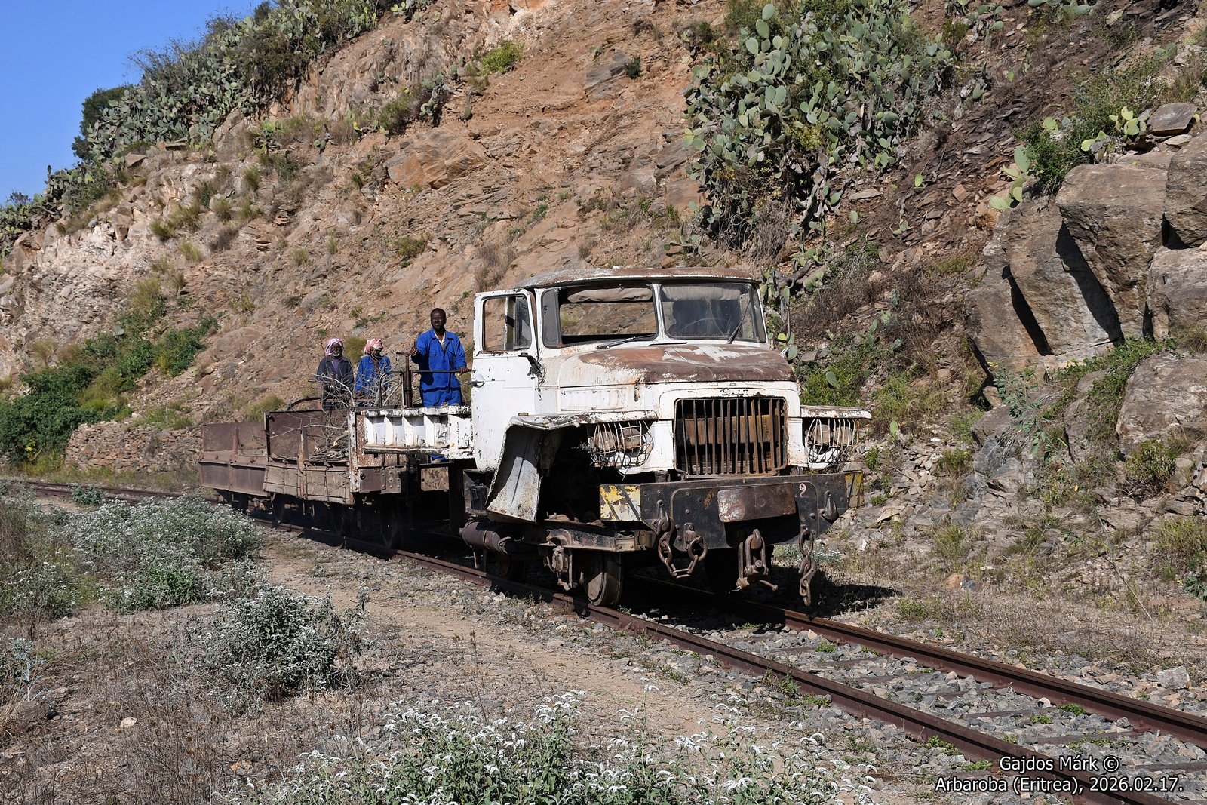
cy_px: 402
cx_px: 604
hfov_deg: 35.1
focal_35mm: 57
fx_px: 1911
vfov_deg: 23.8
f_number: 8
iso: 200
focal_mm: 38
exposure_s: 1/800
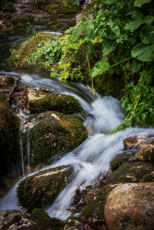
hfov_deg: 20.3
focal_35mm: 67
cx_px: 77
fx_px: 430
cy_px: 115
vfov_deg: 30.1
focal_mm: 44.4
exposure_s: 1/6
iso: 160
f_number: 13
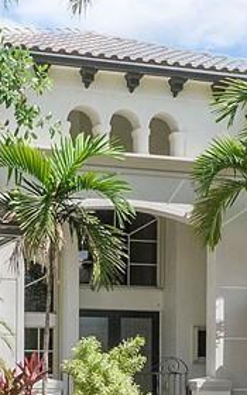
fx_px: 1002
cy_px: 370
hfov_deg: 14.0
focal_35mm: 93
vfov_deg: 21.7
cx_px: 159
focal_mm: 4.39
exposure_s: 1/1250
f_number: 2.8
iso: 100
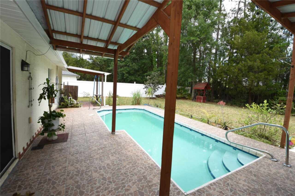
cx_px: 148
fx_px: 123
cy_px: 98
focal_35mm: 15
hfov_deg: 100.4
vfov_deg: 77.3
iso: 100
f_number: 5
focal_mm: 10
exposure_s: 1/100
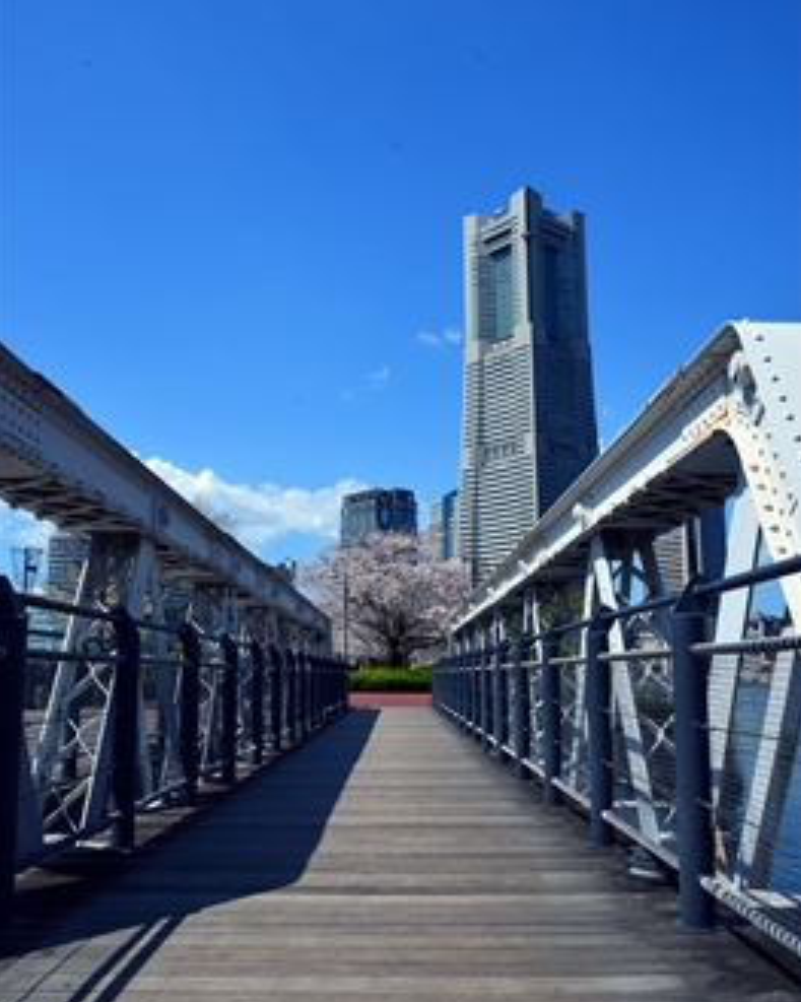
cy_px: 533
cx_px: 400
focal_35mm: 32
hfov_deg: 45.8
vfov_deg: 55.6
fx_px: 949
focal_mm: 28
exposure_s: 1/800
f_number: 14
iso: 400
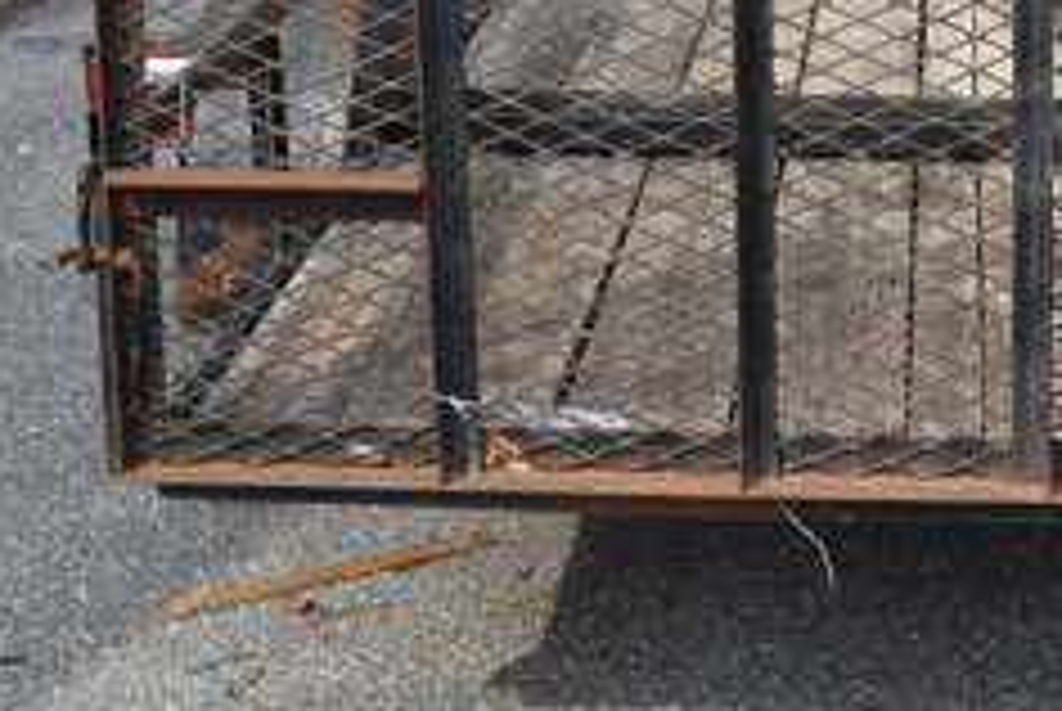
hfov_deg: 21.5
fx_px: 2747
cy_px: -27
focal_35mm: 93
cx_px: 922
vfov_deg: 14.5
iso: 200
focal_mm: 24
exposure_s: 1/320
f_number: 7.1
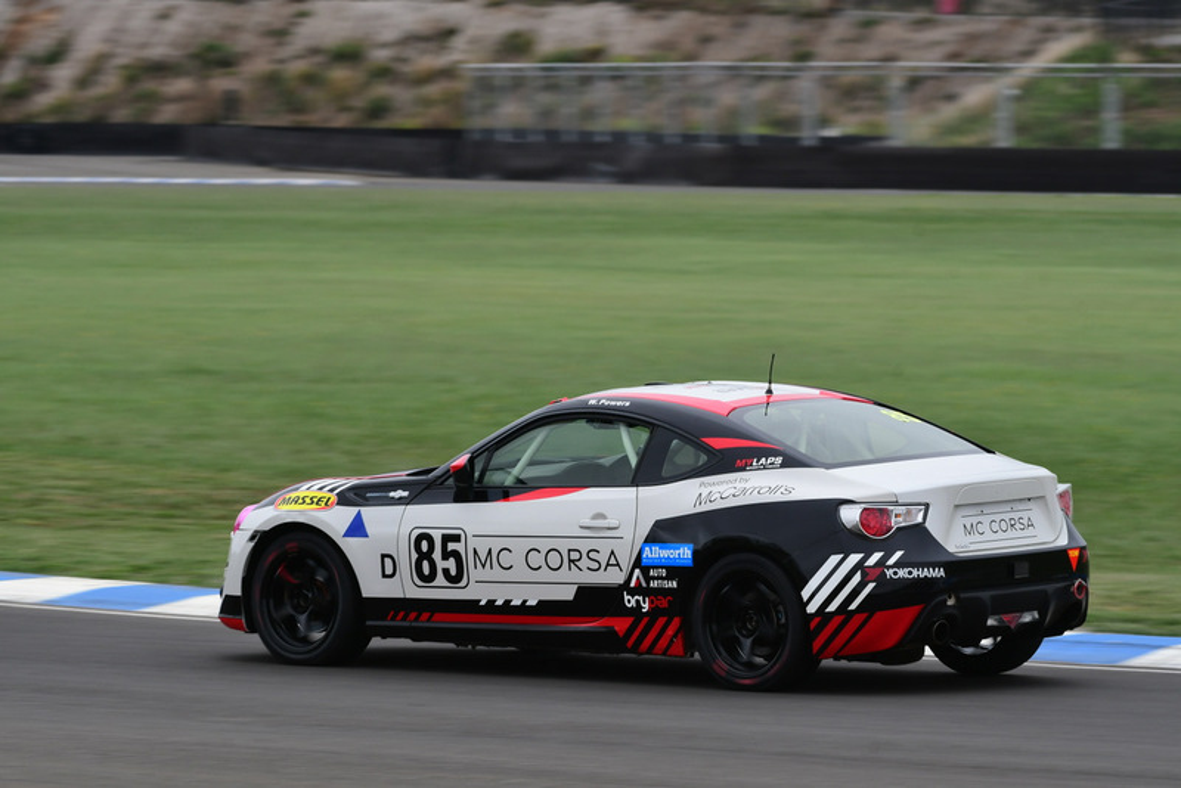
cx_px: 590
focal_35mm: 315
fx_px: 10337
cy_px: 394
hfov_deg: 6.5
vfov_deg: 4.4
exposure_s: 1/320
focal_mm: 210
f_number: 10
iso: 320
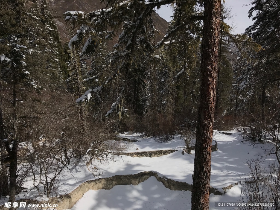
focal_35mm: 28
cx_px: 140
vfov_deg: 49.7
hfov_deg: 63.4
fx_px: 226
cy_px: 105
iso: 20
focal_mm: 3.99
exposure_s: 1/6849
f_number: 1.8
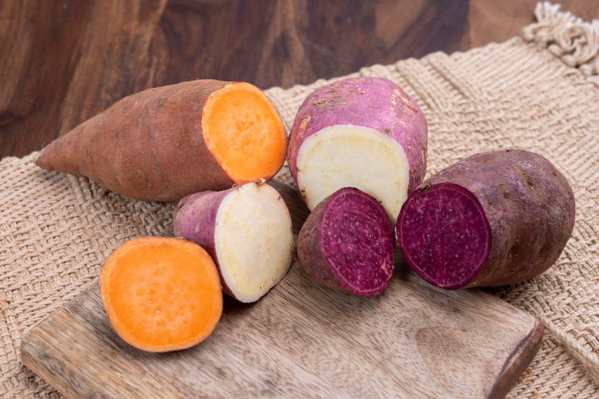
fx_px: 998
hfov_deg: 33.4
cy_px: 200
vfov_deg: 22.6
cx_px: 300
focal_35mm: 60
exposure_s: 1/125
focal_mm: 60
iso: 100
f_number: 11
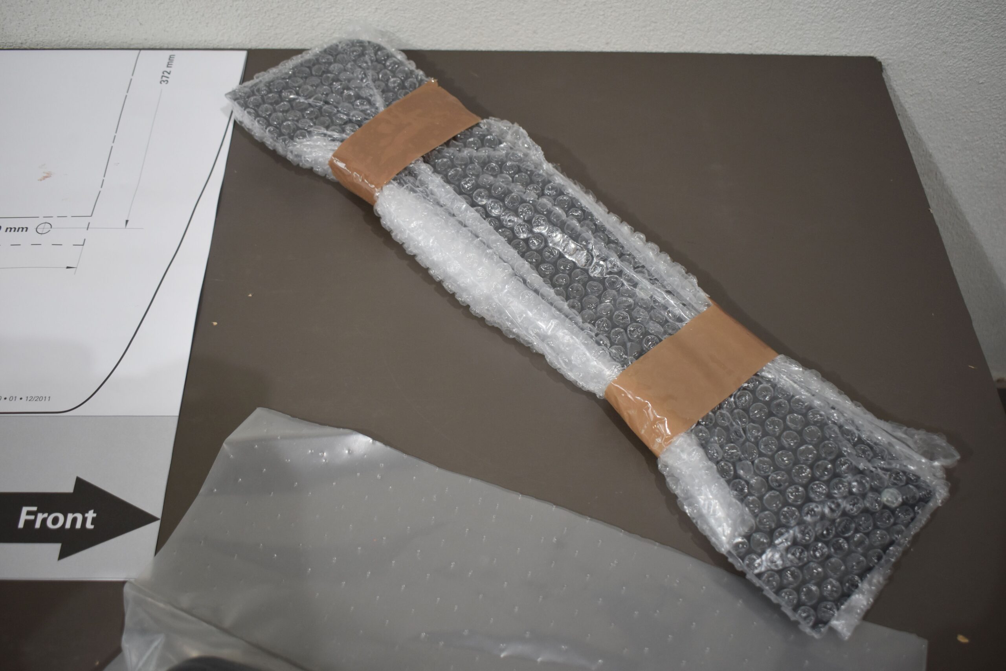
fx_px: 922
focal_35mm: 33
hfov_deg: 57.2
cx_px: 503
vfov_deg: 40.0
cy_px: 336
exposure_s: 1/250
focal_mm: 22
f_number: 3.8
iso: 640
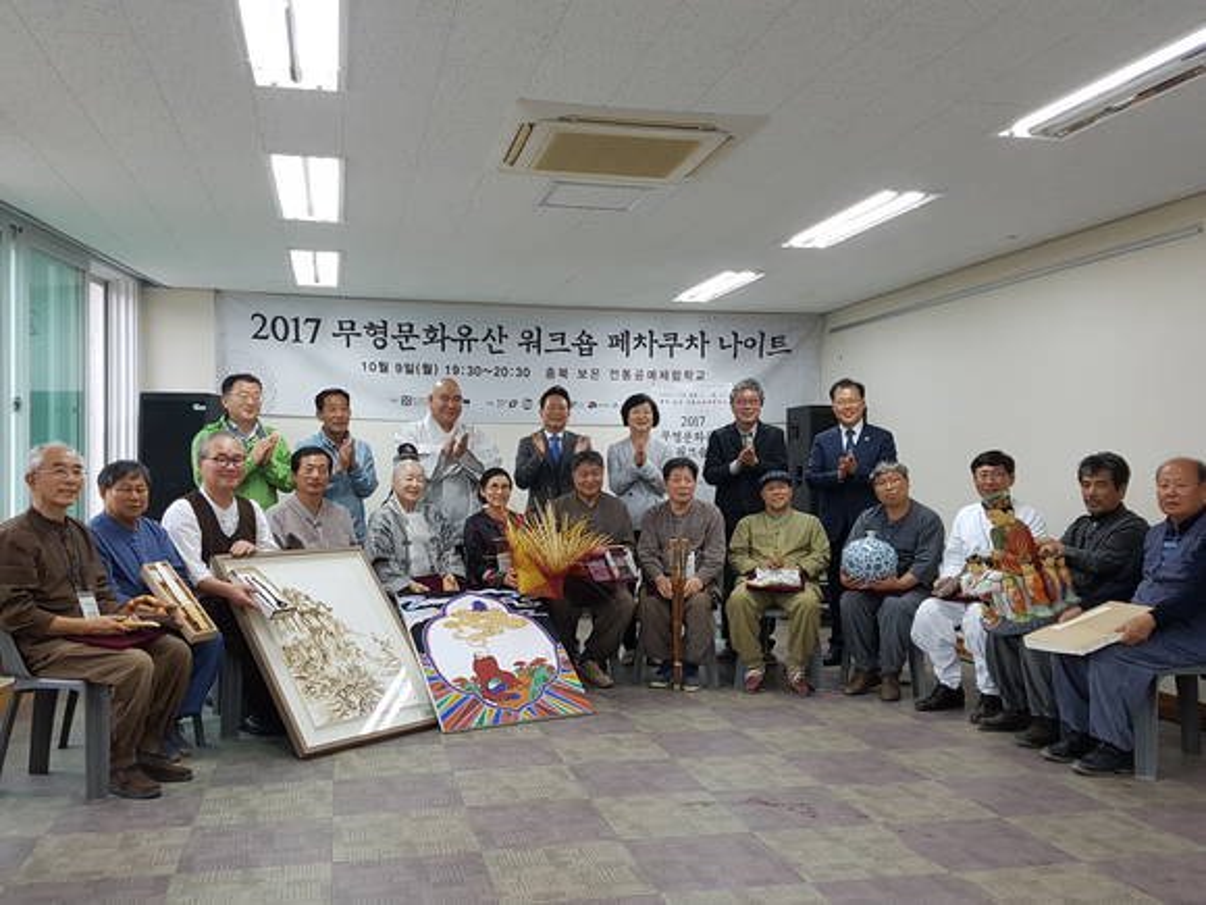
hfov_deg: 67.3
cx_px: 603
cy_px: 452
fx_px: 906
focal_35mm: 26
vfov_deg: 53.1
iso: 80
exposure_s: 1/60
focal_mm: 4.2
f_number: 1.7
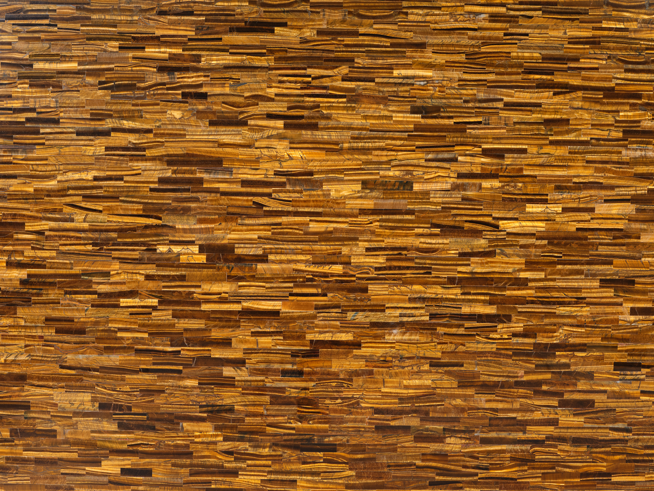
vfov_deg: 29.1
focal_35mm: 50
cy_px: 246
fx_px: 945
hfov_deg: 38.2
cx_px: 327
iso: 400
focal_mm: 63.7
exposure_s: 1/125
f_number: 7.1
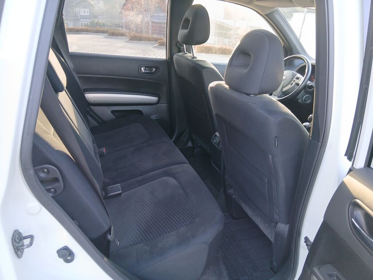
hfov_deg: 67.3
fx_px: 280
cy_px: 140
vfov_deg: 53.1
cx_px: 186
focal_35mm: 26
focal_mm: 3.98
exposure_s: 1/50
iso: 200
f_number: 1.8
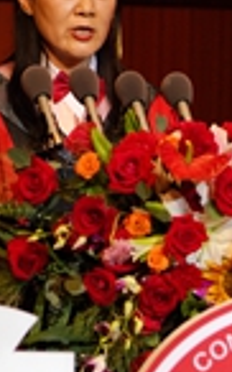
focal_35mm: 440
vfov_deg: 4.8
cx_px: 237
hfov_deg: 3.0
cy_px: 240
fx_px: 4460
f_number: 4
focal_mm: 105
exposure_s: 1/320
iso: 800
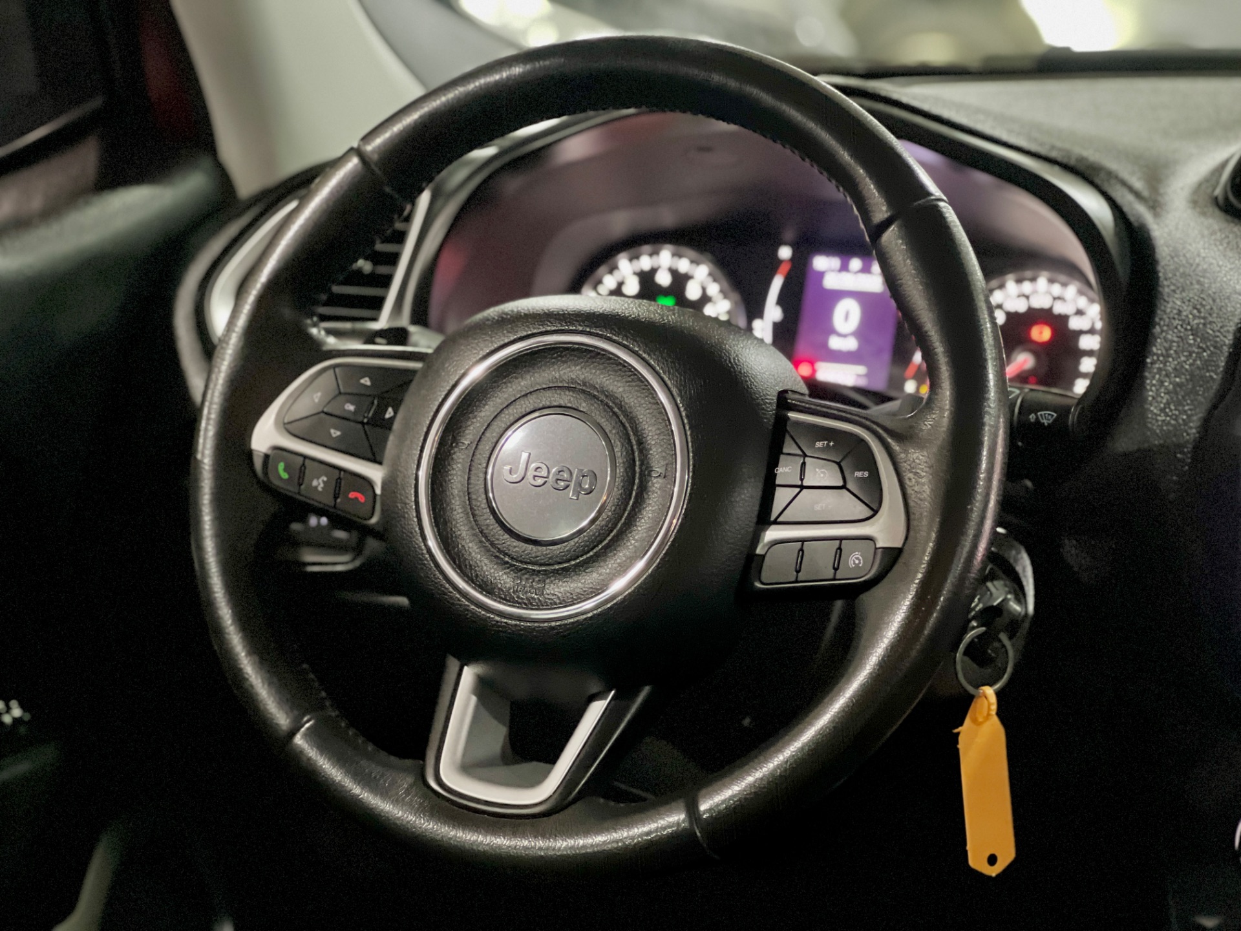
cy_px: 466
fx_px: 2760
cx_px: 620
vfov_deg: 19.1
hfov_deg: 25.3
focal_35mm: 77
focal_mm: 9
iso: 500
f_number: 2.8
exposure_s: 1/15
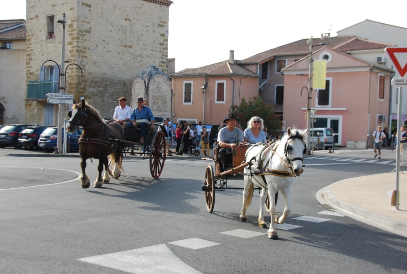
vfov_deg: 28.2
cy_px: 137
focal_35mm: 48
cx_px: 204
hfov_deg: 41.0
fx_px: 544
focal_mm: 32
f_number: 6.3
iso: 100
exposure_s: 1/160
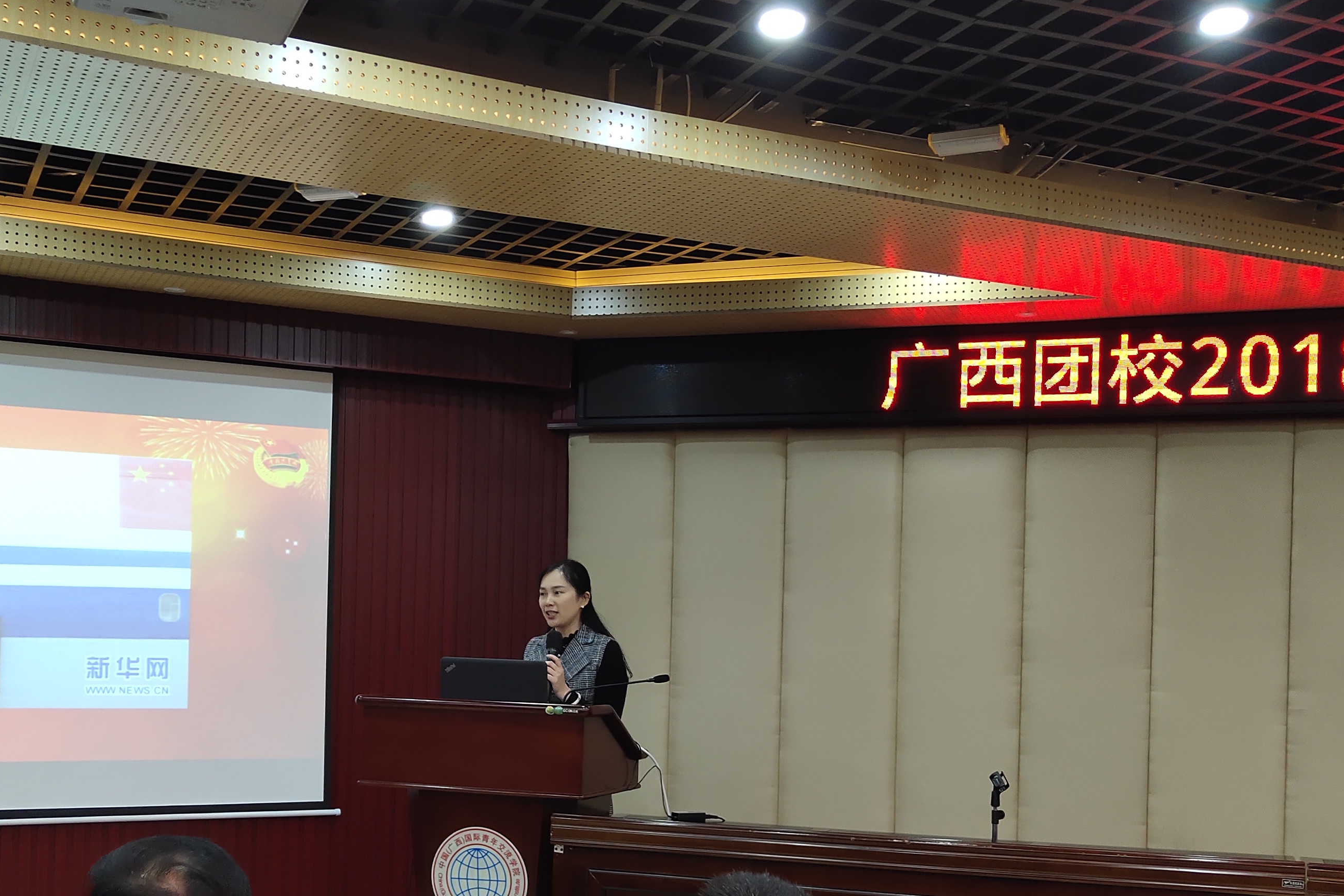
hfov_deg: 41.9
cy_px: 630
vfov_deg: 28.4
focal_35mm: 47
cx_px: 672
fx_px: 1755
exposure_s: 1/50
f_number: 1.8
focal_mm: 4.27
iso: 157
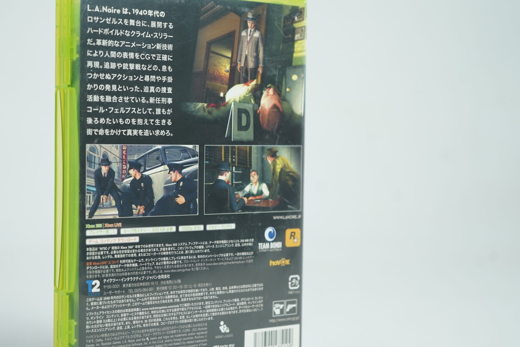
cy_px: 194
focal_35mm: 67
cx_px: 203
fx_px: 968
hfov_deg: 30.0
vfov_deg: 20.3
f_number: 4.5
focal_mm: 50
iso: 320
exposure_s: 1/50
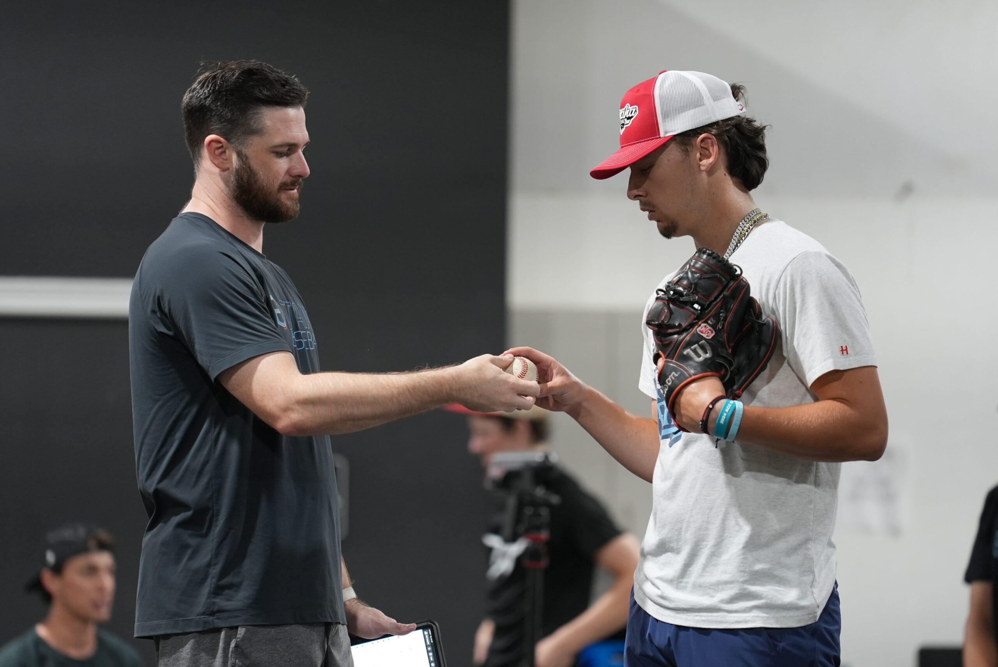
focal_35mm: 200
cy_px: 334
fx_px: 5547
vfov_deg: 6.9
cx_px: 499
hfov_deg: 10.3
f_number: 2.8
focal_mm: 200
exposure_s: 1/250
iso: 2000
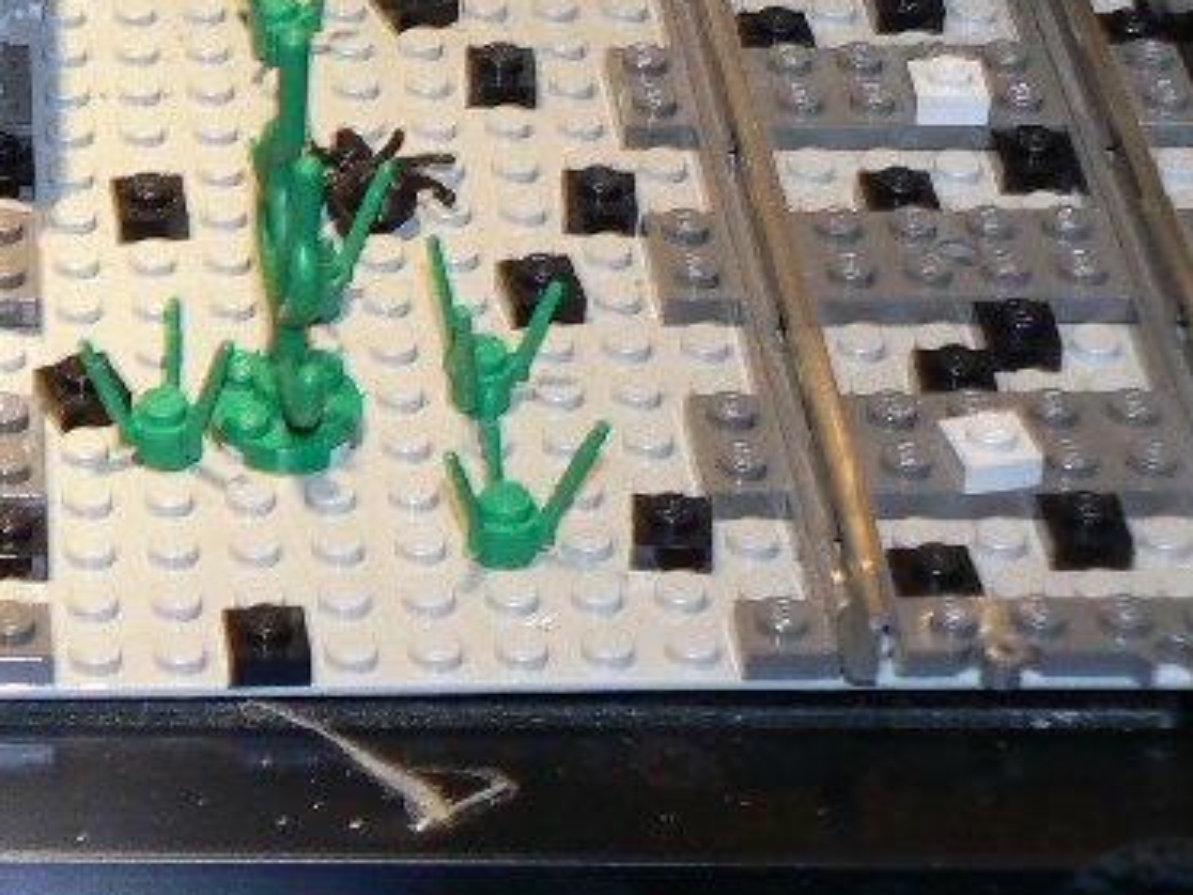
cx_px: -208
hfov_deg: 14.2
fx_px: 4653
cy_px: -138
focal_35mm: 135
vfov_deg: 10.8
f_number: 2.8
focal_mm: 8.2
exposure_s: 1/30
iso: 100
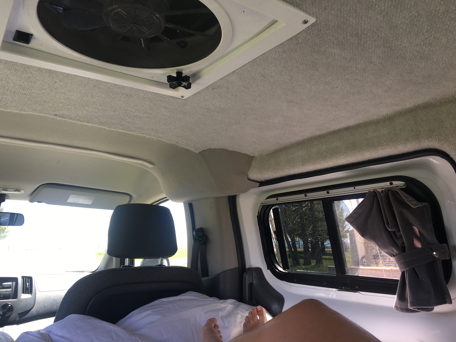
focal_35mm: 29
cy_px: 171
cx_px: 228
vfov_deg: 48.2
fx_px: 382
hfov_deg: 61.7
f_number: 2.2
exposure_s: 1/120
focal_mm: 4.15
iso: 25
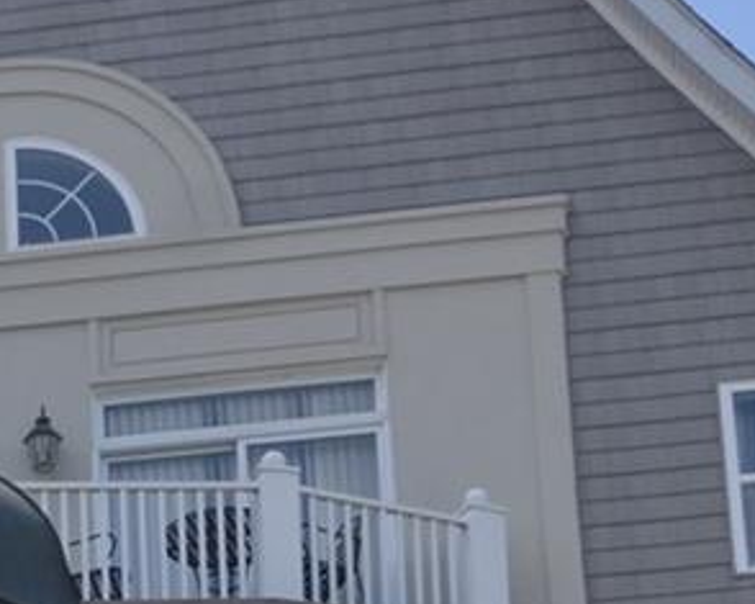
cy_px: 1295
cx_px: -455
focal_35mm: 166
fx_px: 3714
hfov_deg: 11.1
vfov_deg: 8.7
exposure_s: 1/250
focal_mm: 17
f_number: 8
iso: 100
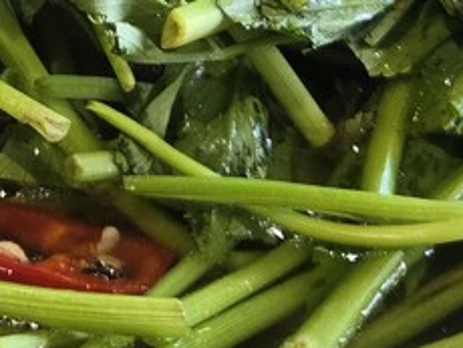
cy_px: -346
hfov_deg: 15.1
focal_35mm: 128
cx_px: -10
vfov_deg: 10.6
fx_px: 1714
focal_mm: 5.4
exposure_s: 1/120
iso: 160
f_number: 1.8
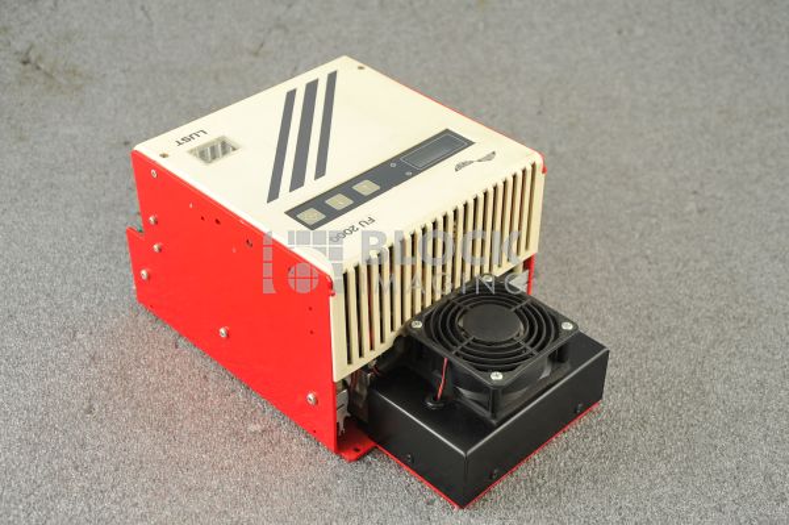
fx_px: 1204
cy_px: 262
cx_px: 394
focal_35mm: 55
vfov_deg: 24.6
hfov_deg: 36.3
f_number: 5.6
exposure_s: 1/125
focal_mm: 55
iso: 800
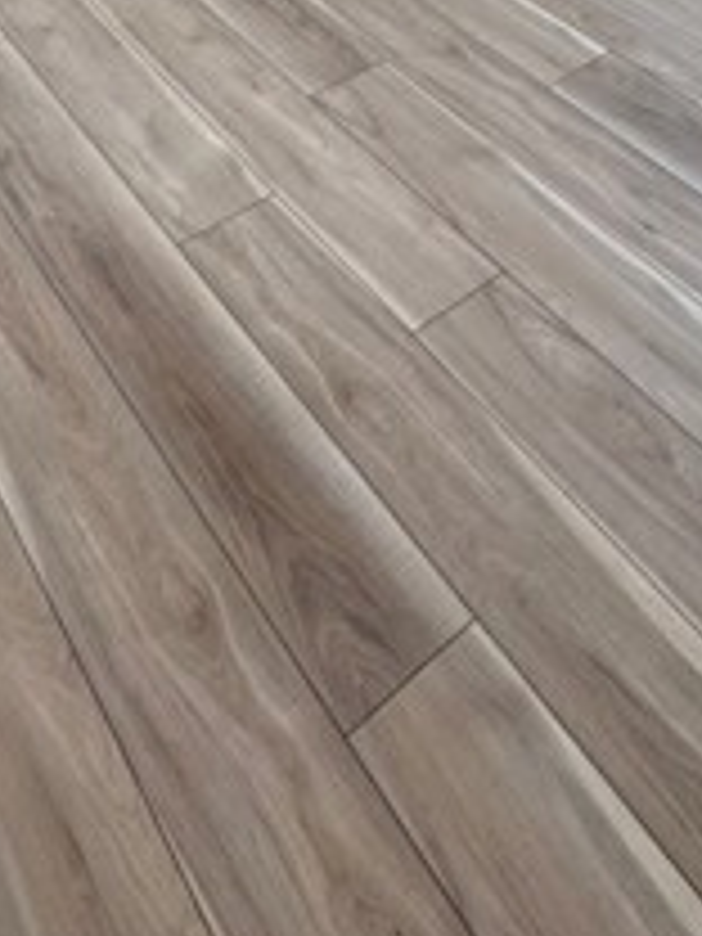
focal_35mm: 43
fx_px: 1163
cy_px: -472
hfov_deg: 33.4
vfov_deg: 28.3
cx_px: 252
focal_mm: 2.22
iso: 50
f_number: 2.2
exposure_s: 1/120
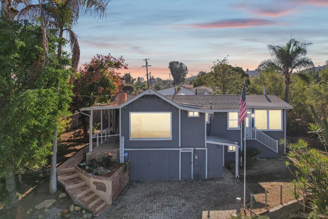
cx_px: 164
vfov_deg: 57.2
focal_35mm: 22
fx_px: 200
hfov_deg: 78.6
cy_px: 110
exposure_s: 1/1600
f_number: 2.8
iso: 110
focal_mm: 8.38
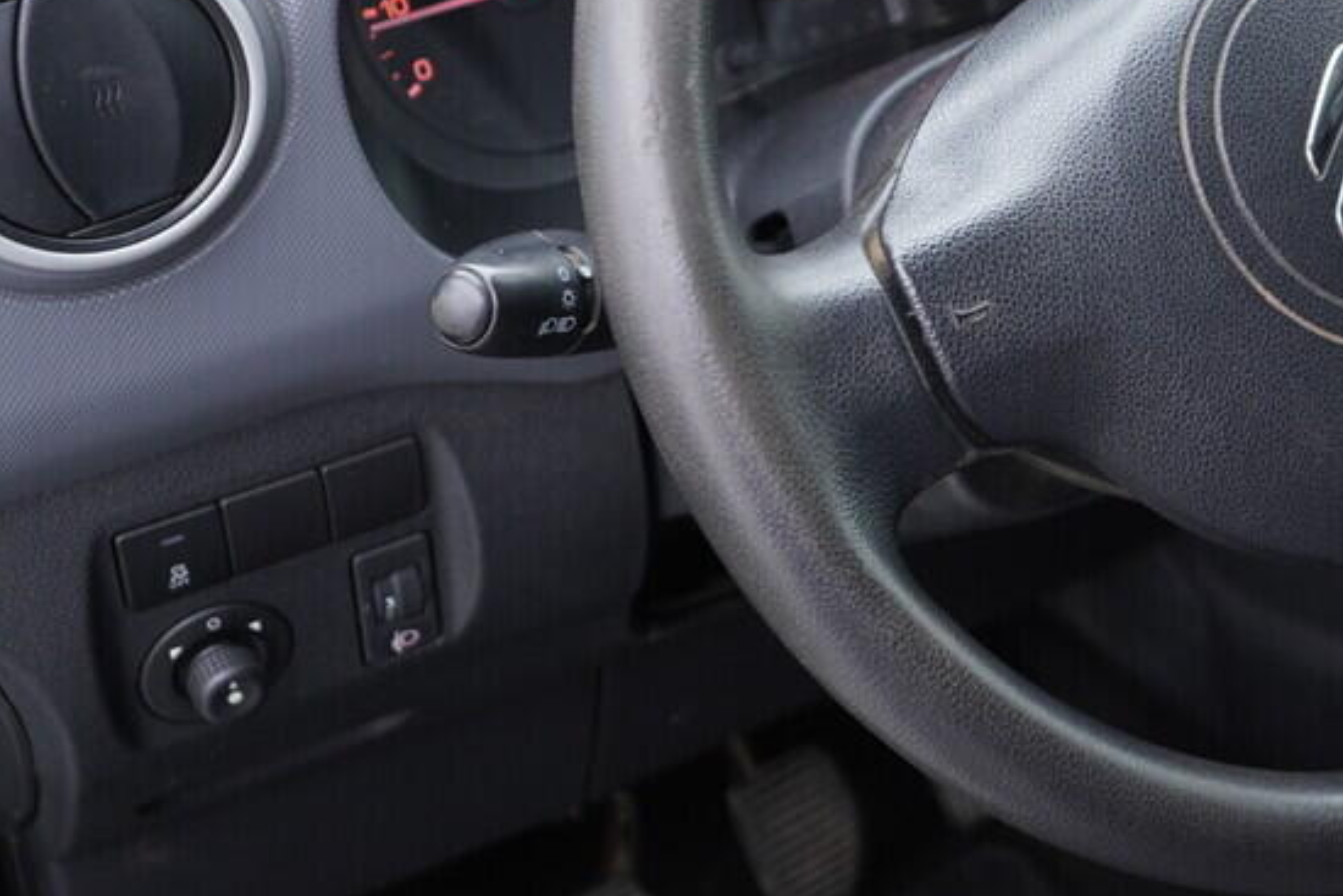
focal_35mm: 67
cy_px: 153
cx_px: 1245
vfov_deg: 20.1
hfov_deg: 28.7
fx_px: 2500
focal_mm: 24
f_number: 2.8
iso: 250
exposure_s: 1/40
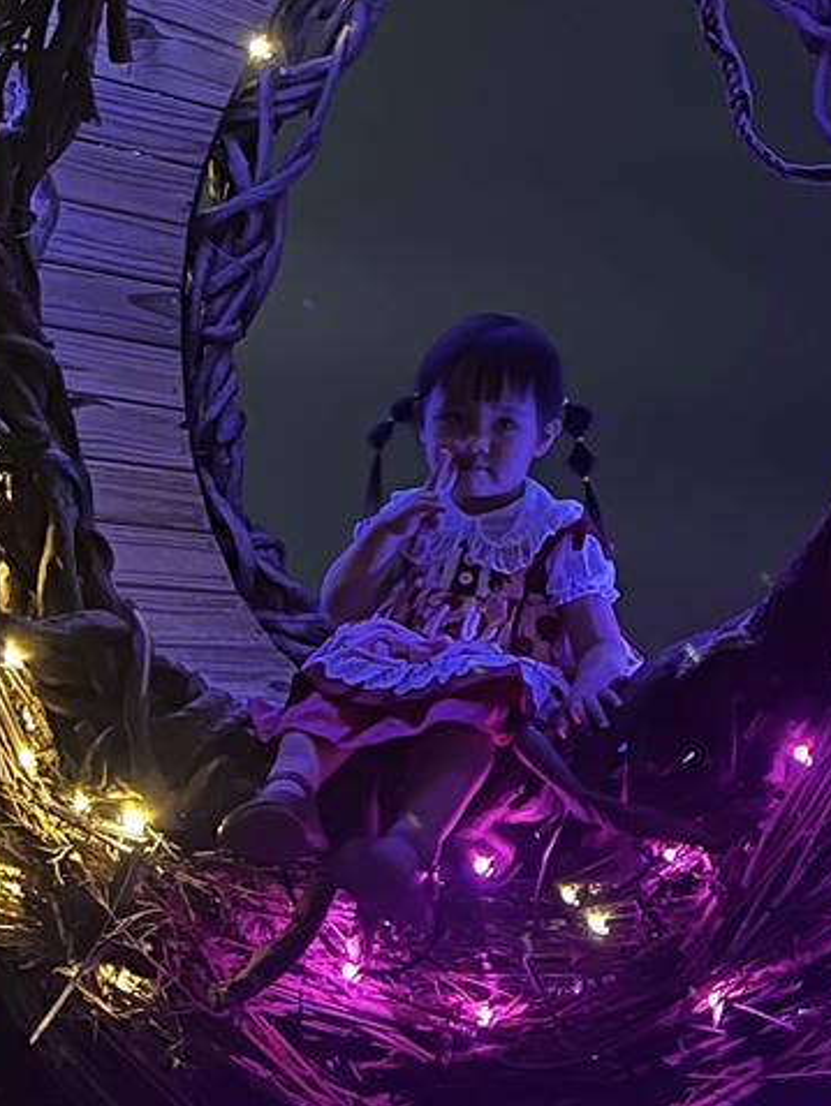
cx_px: 618
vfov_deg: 21.7
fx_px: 2782
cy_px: -5
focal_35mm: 87
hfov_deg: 16.9
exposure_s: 1/9
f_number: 1.5
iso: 640
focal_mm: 5.7
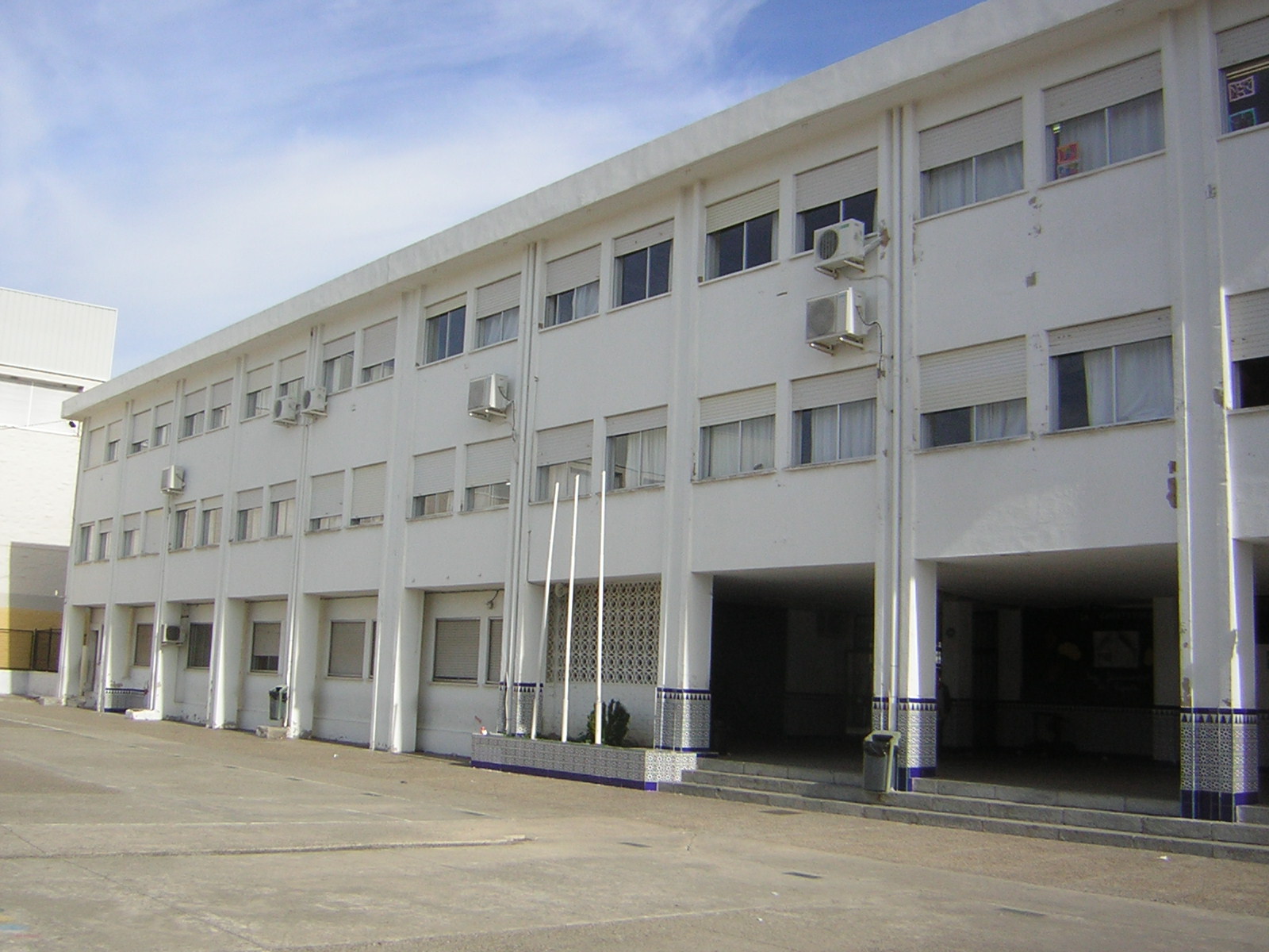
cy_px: 476
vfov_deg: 39.7
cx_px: 634
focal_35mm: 36
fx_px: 1320
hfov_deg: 51.4
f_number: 5.2
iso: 50
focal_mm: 4.7
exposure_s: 1/442
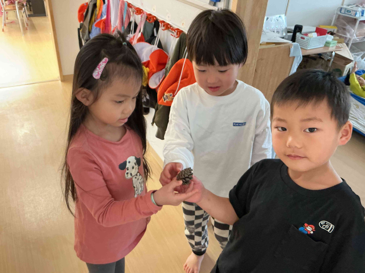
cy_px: 136
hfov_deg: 61.7
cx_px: 182
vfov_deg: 48.2
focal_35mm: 29
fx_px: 306
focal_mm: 3
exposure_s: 1/40
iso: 200
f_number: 1.8
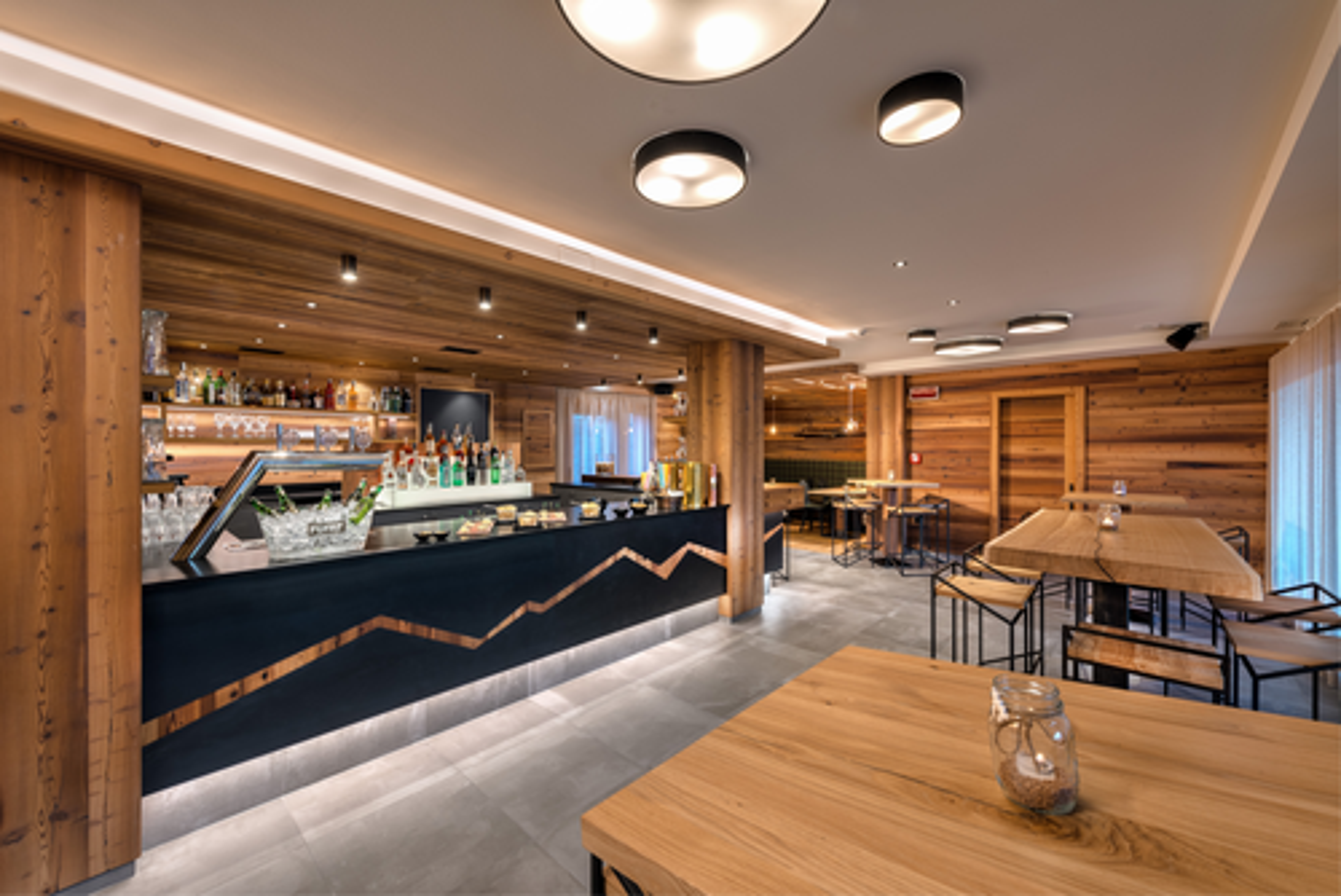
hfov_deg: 104.2
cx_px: 670
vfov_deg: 81.3
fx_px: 522
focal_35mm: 14
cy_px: 448
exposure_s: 2
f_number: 14
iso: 200
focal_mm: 14
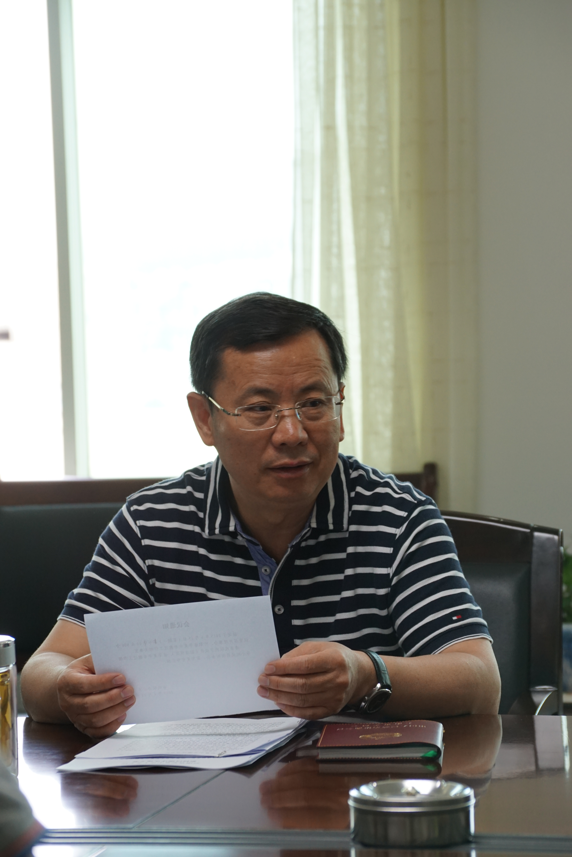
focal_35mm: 135
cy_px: 428
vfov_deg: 15.2
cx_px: 286
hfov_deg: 10.2
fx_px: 3217
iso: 640
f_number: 5.6
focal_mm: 90
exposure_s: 1/80
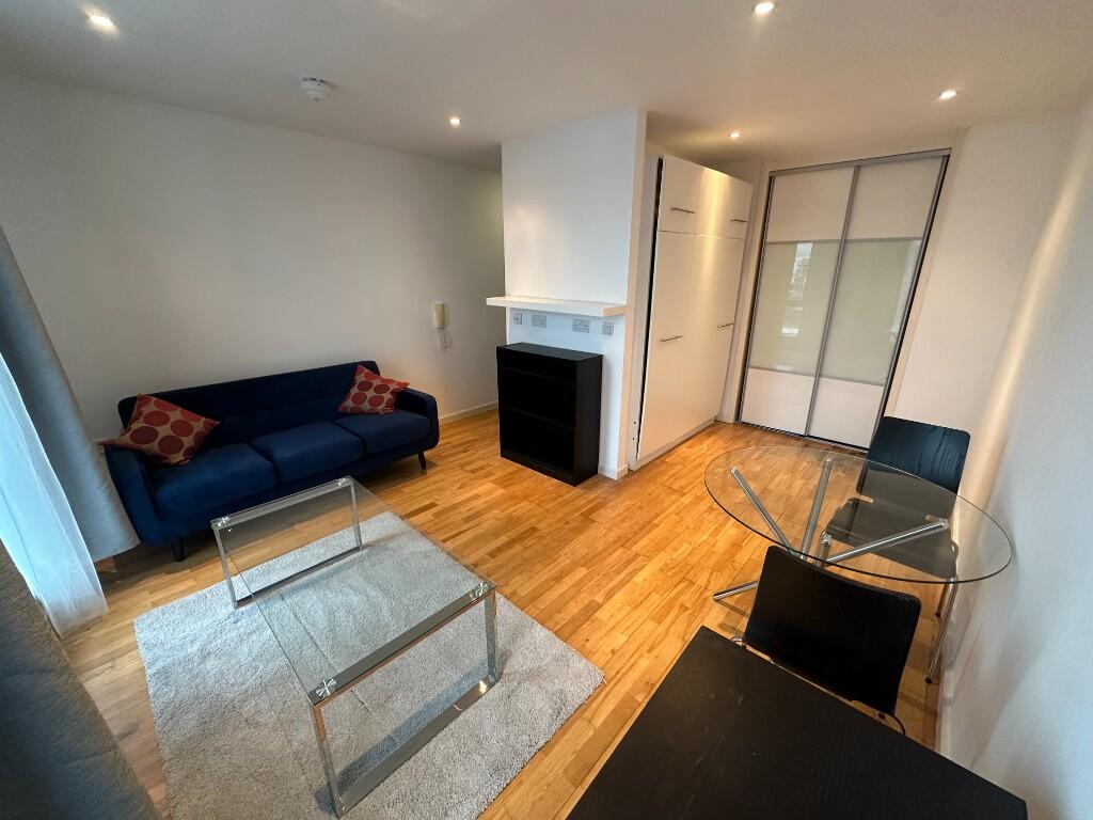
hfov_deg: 102.1
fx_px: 442
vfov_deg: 85.7
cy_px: 410
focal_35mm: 14
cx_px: 546
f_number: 2.2
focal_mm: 2.22
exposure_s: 1/50
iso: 250
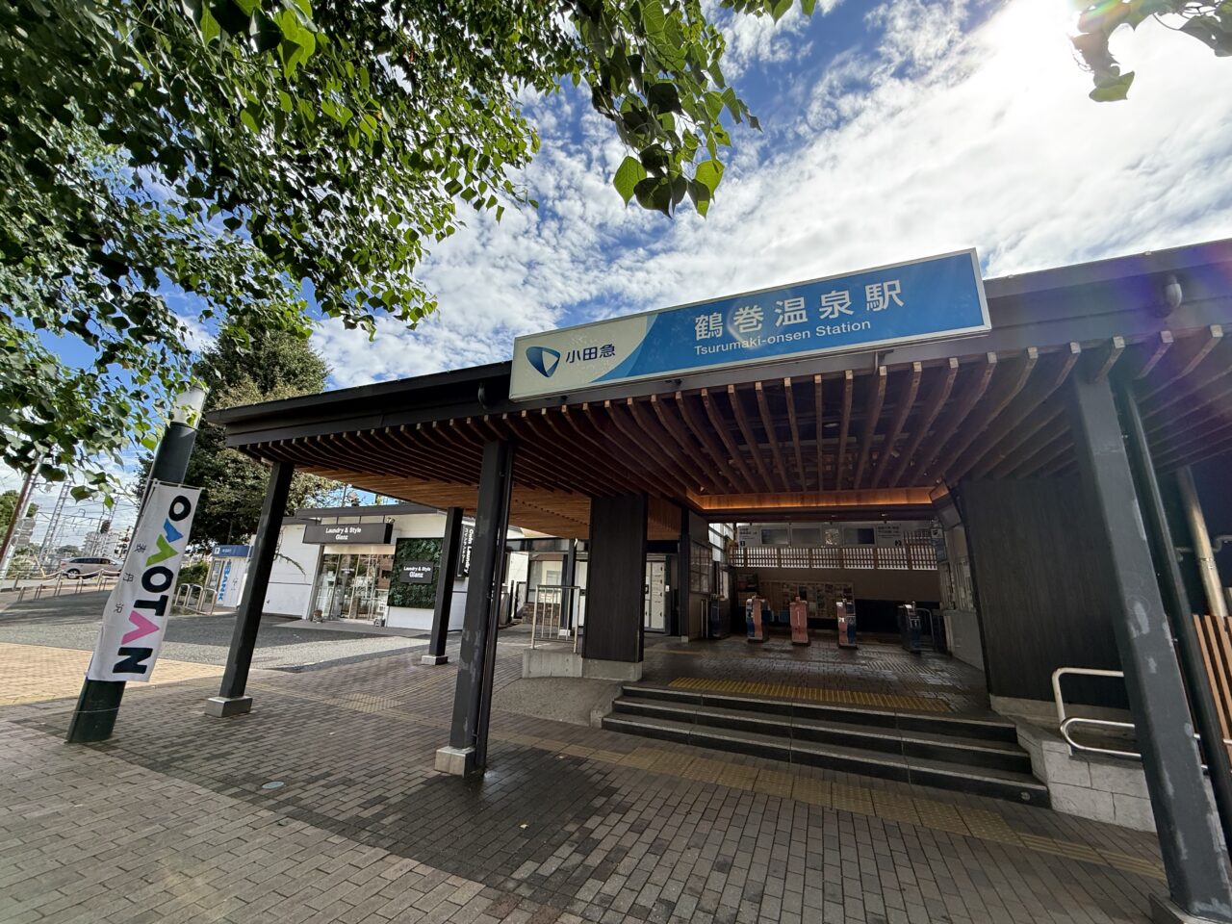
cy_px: 462
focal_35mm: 14
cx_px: 616
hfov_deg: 102.1
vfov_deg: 85.7
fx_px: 498
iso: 50
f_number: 2.2
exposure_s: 1/809
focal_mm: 2.22
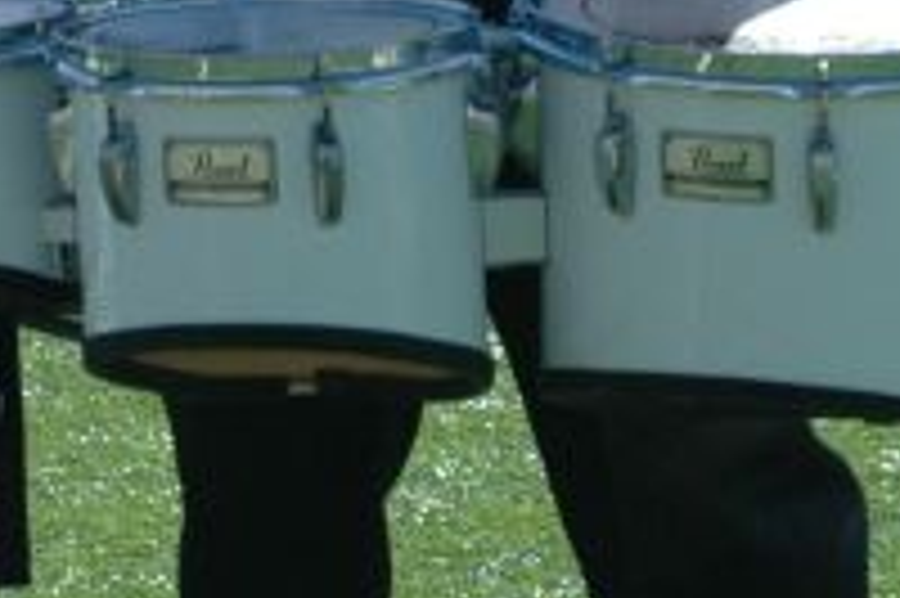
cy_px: -522
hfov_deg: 3.3
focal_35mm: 629
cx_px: -900
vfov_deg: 2.2
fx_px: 15712
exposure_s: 1/320
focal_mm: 82
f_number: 9
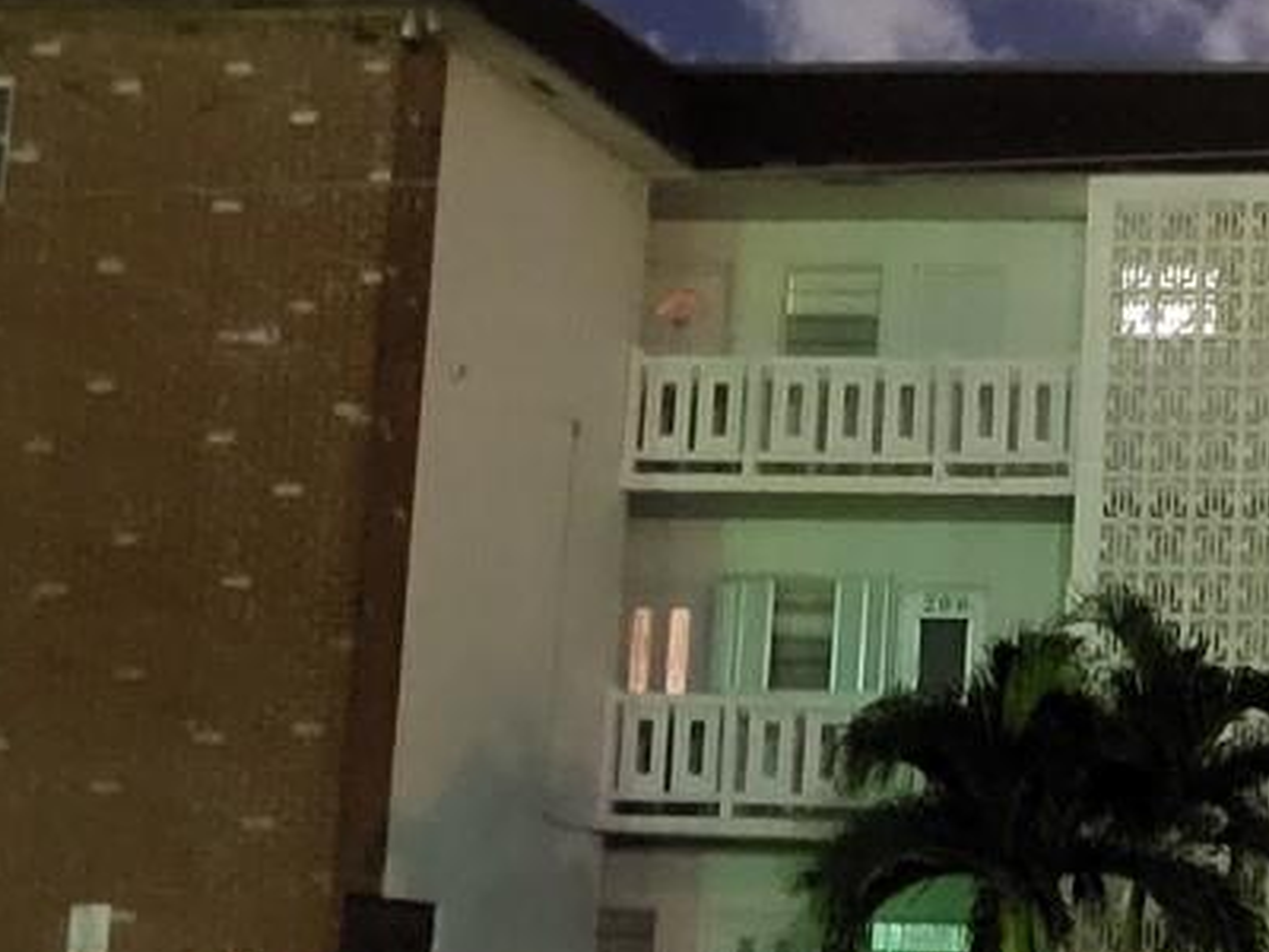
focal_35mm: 104
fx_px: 3813
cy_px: 365
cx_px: 1456
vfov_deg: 14.2
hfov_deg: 18.1
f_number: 1.8
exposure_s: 1/8
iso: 1250
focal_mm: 5.4
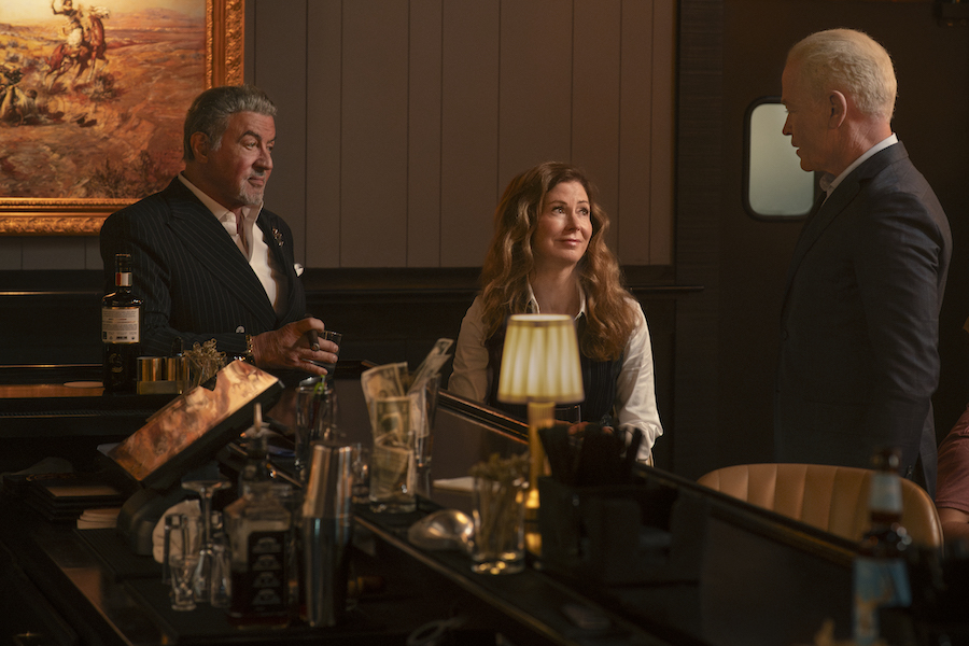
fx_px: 2046
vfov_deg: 17.9
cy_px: 323
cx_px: 484
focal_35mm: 76
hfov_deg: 26.7
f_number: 4
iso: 3200
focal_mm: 76
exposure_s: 1/80
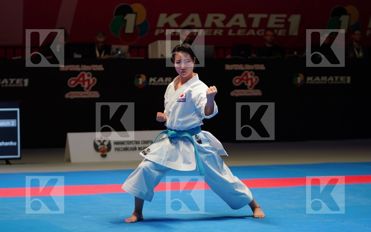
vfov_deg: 9.9
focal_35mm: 132
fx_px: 1335
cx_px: 185
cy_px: 121
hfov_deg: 15.8
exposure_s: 1/500
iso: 640
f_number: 2.8
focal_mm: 86
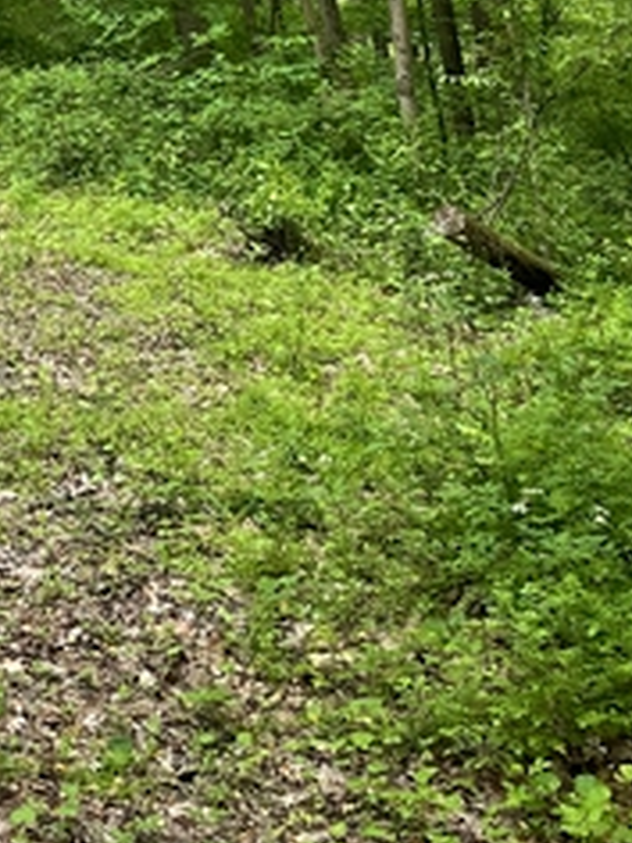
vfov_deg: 23.1
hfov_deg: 18.2
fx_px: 1801
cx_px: -246
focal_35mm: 74
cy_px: -279
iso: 32
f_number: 1.6
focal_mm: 4.2
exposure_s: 1/403
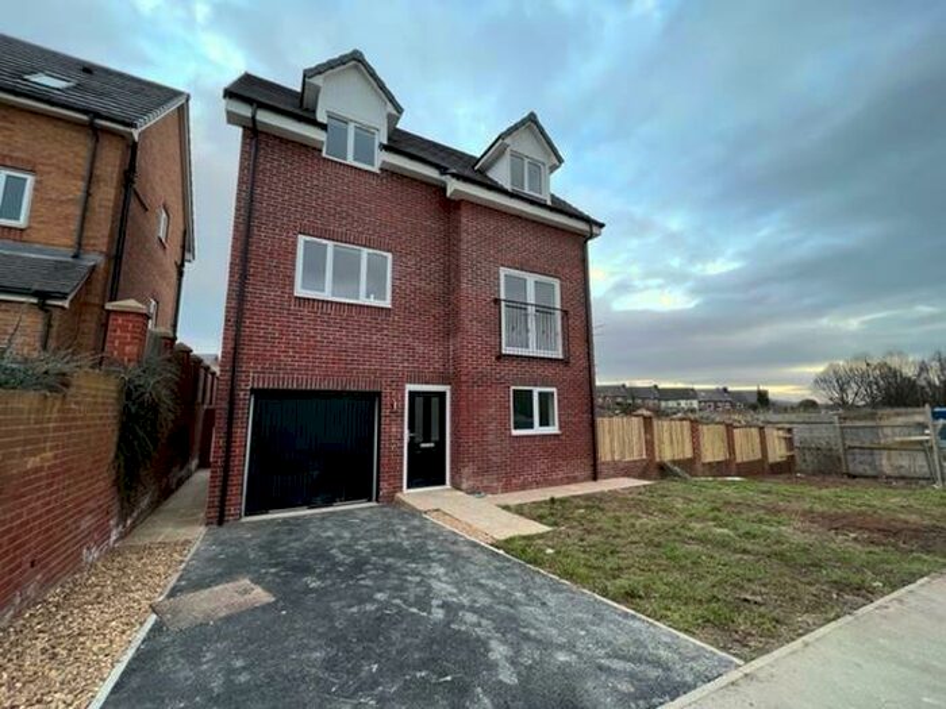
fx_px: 355
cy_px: 354
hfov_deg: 106.2
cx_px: 473
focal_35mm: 13
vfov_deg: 89.9
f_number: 1.8
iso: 250
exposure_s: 1/121
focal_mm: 1.57
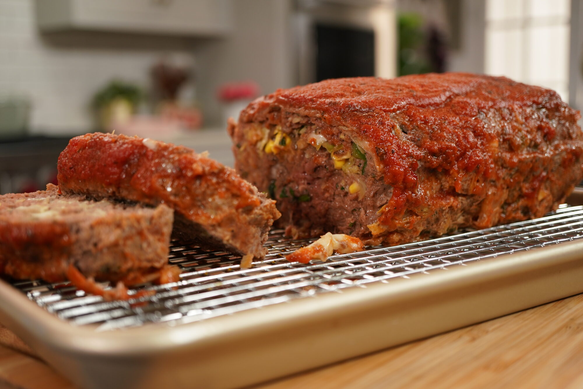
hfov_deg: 43.6
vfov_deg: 29.9
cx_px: 292
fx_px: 729
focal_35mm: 45
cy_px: 194
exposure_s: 1/60
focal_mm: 30
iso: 250
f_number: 3.5
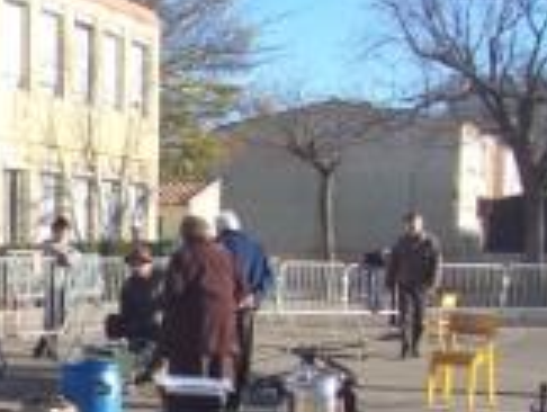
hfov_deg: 19.2
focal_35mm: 94
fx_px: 1488
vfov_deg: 15.4
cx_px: -172
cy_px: 442
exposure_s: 1/180
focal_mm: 5.6
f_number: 5.6
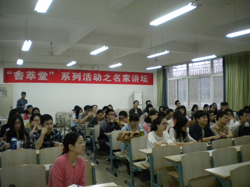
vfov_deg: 40.7
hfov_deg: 52.6
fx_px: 253
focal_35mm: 35
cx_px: 125
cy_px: 94
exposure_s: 1/59.2
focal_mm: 6.3
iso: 400
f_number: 3.1
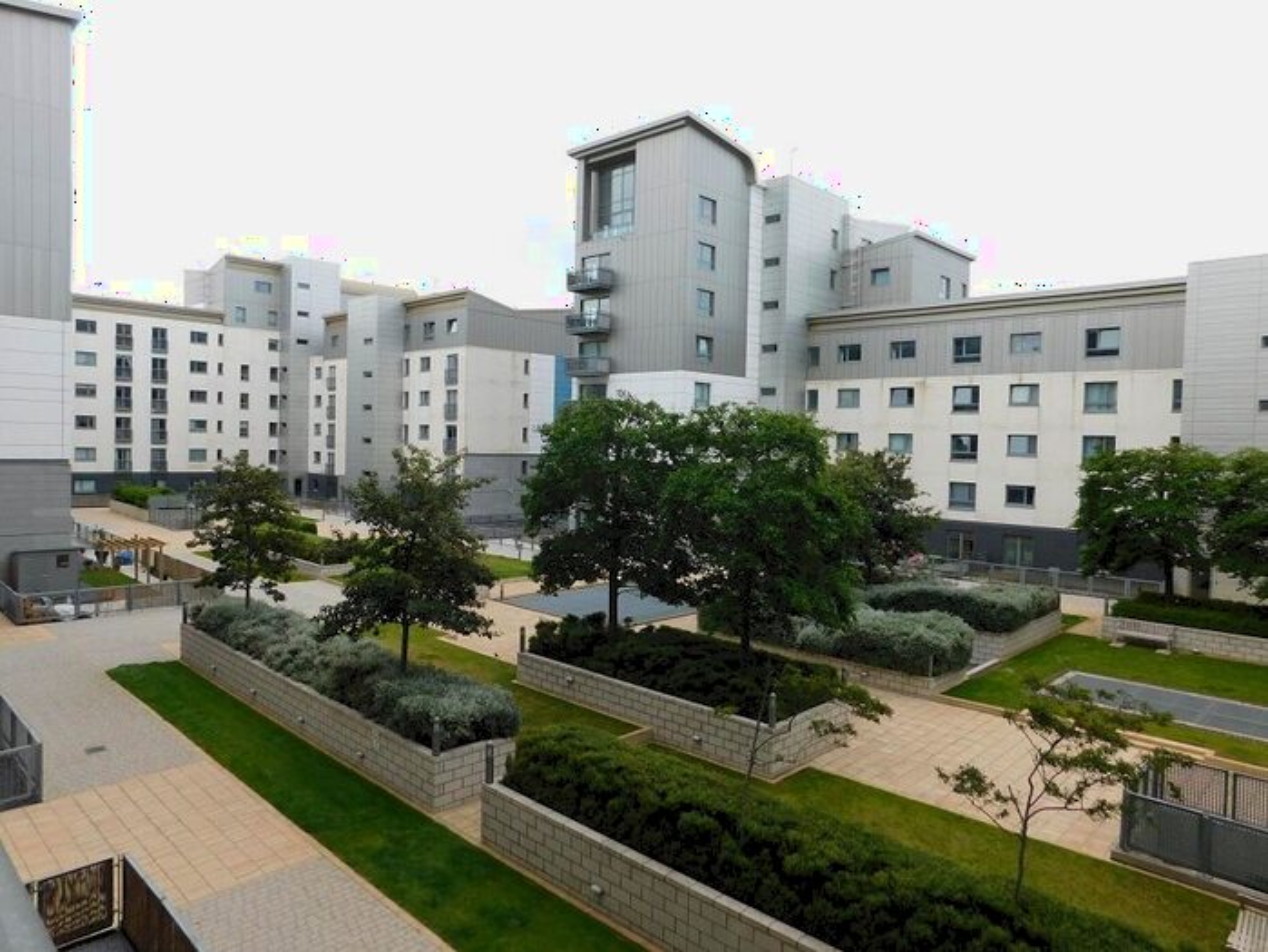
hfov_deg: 73.9
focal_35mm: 23
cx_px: 634
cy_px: 476
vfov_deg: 58.9
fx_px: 843
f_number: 3
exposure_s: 1/500
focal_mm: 4
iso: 125
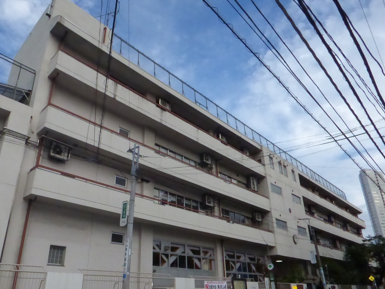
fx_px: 278
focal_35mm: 25
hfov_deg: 68.7
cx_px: 155
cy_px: 172
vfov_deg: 54.5
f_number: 7.1
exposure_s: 1/2000
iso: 1600
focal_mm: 3.58
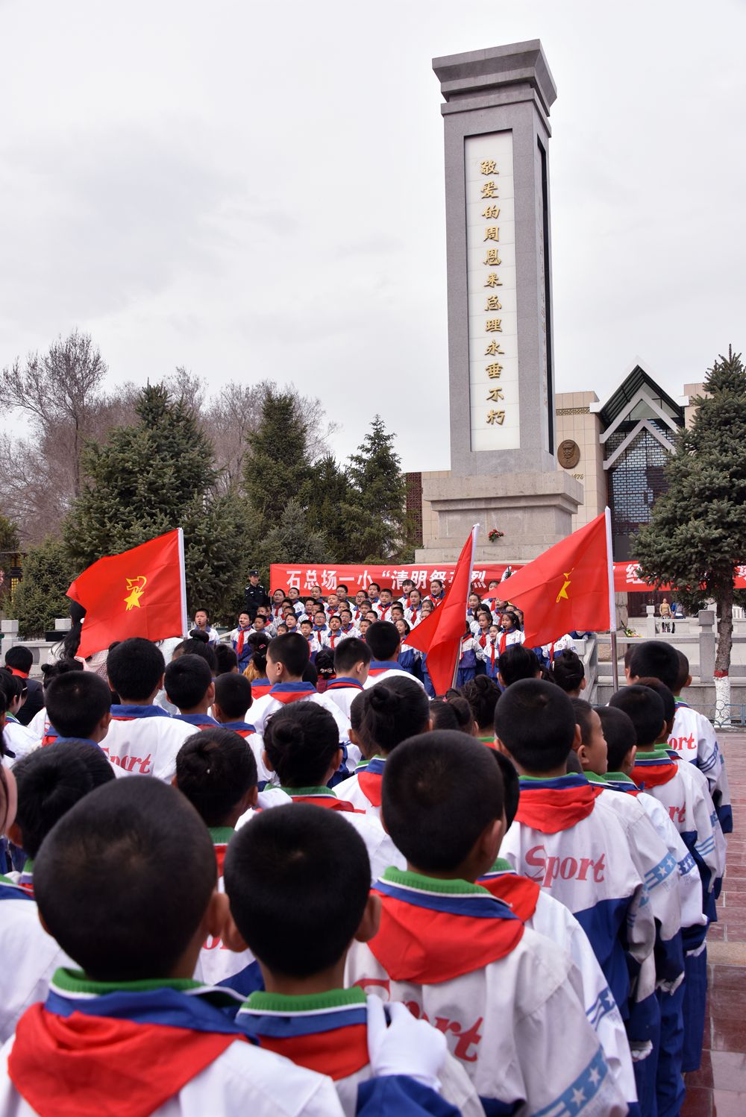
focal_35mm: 34
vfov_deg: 55.8
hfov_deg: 38.9
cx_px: 373
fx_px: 1056
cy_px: 558
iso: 400
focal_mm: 34
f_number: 8
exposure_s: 1/500
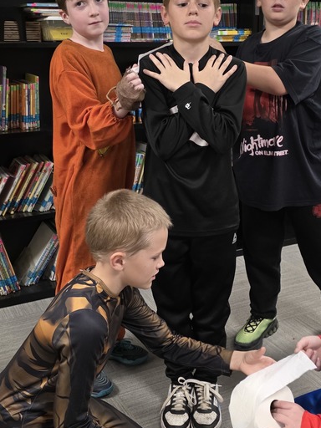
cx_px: 187
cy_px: 186
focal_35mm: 46
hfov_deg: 31.5
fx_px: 569
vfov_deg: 41.2
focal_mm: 6.3
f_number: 1.7
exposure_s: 1/120
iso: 640
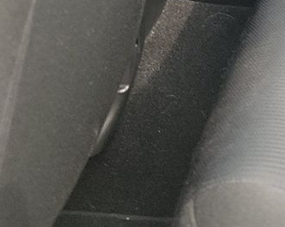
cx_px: 578
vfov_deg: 12.4
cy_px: -193
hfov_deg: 14.2
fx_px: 952
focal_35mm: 113
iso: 107
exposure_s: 1/59
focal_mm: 6.7
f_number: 1.8
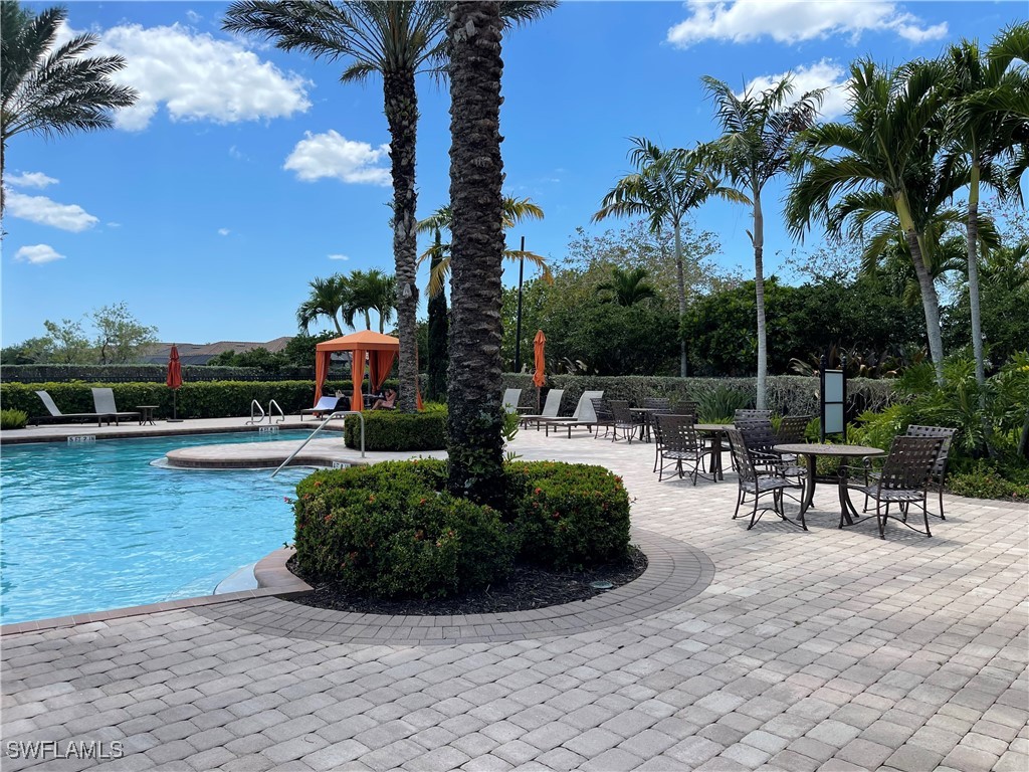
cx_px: 514
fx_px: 743
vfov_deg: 54.9
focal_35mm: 25
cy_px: 386
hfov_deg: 69.4
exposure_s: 1/2857
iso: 32
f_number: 1.6
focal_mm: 5.1
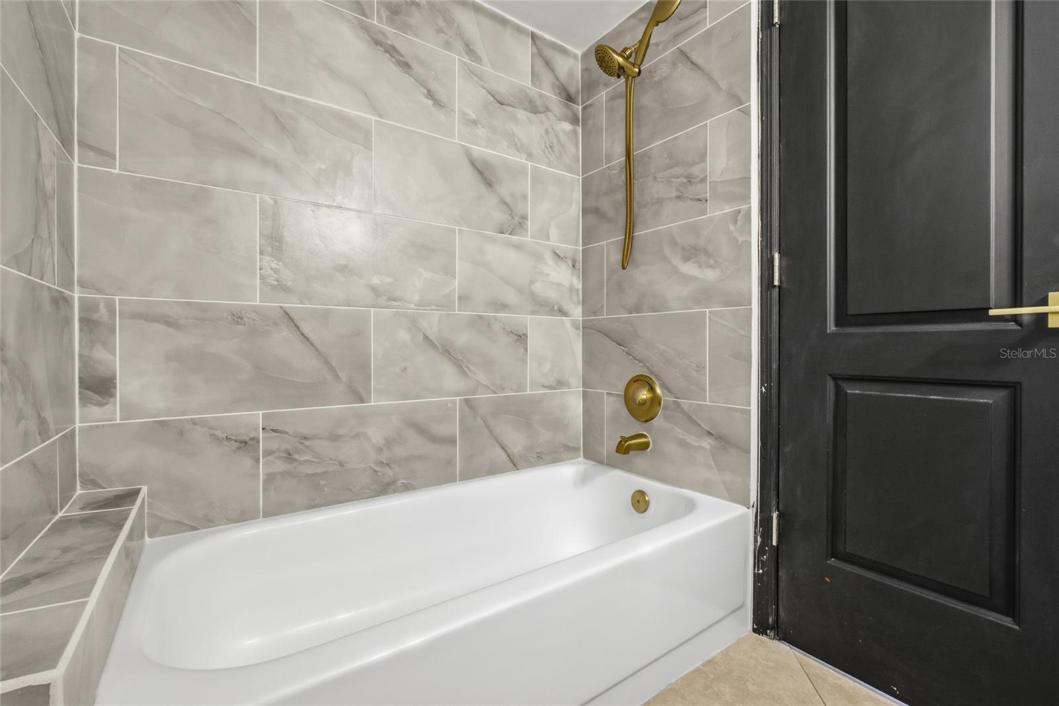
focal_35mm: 15
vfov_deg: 77.3
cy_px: 353
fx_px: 441
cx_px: 530
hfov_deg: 100.4
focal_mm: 10
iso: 400
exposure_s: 1/10
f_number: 9
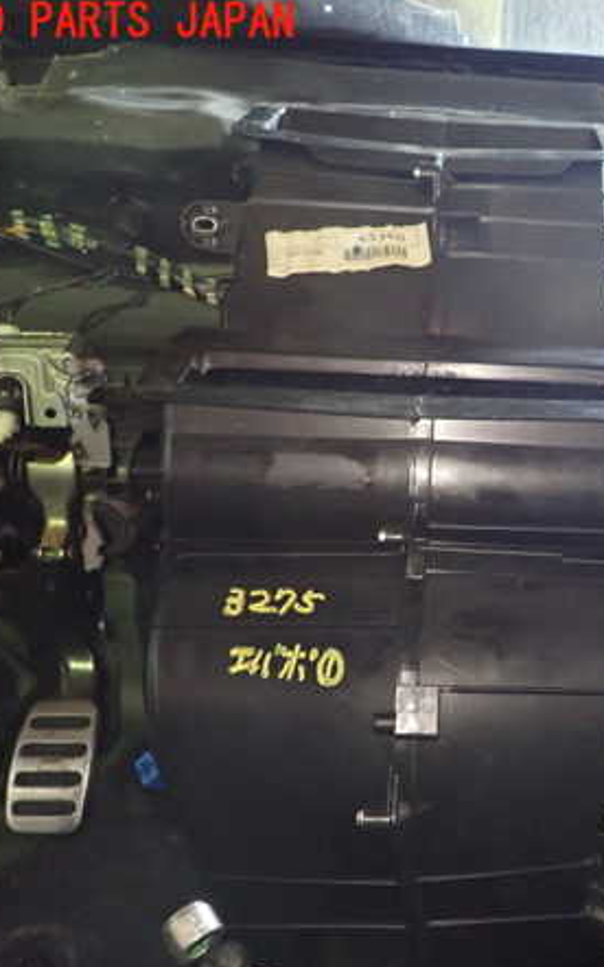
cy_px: 488
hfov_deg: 33.3
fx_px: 949
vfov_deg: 54.0
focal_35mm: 36
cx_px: 554
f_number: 2
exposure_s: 1/20
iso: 800
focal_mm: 4.5
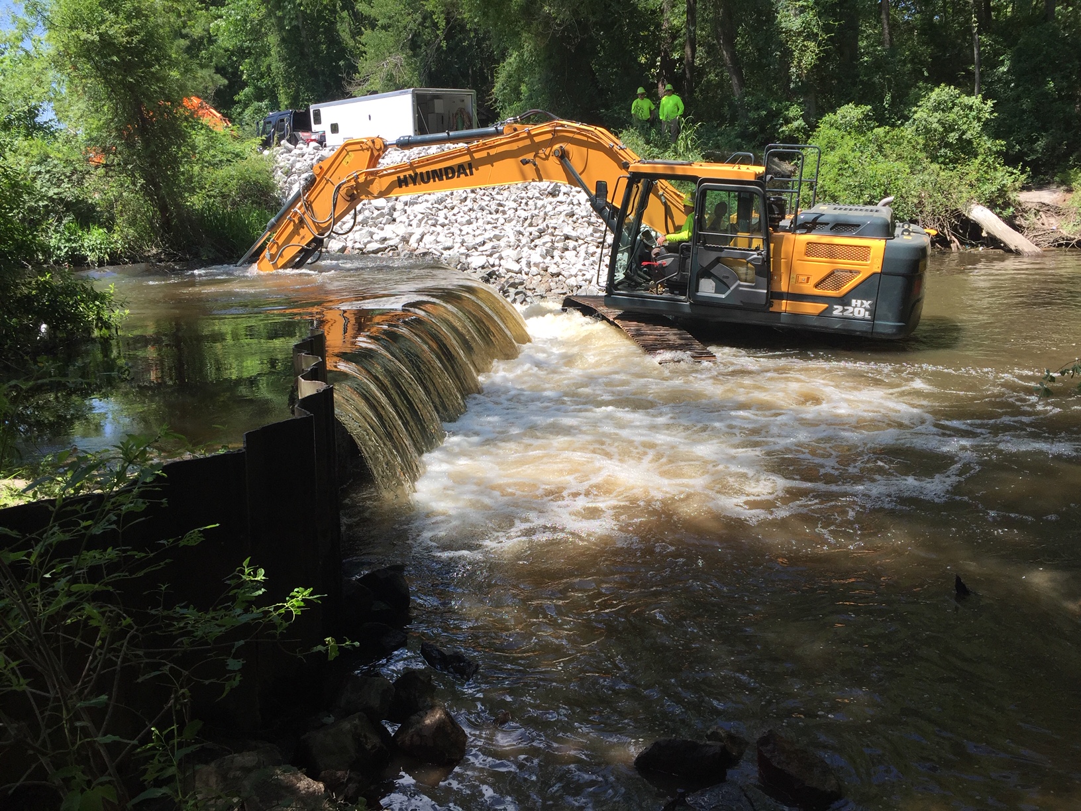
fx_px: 906
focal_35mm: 29
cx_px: 540
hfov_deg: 61.7
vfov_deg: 48.2
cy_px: 406
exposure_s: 1/824
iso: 32
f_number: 2.2
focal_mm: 4.15
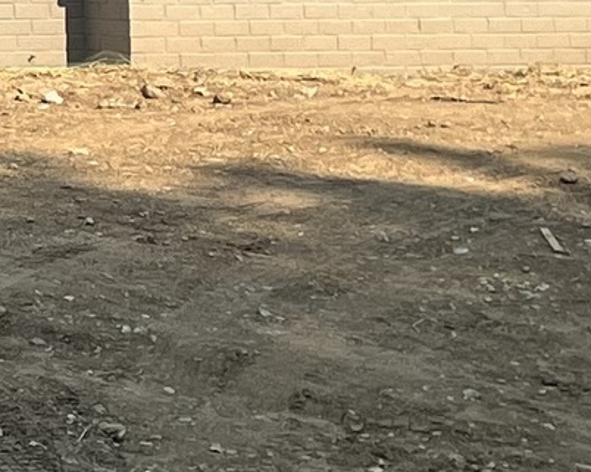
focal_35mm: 194
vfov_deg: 7.7
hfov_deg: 8.8
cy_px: -429
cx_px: -914
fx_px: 3391
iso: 50
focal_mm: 5.1
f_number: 1.6
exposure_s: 1/3413
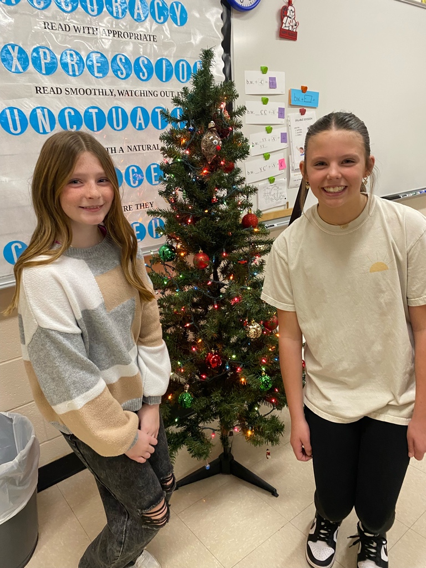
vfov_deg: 67.3
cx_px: 213
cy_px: 284
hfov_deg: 53.1
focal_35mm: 26
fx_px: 427
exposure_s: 1/60
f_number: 1.8
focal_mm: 4.25
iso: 200
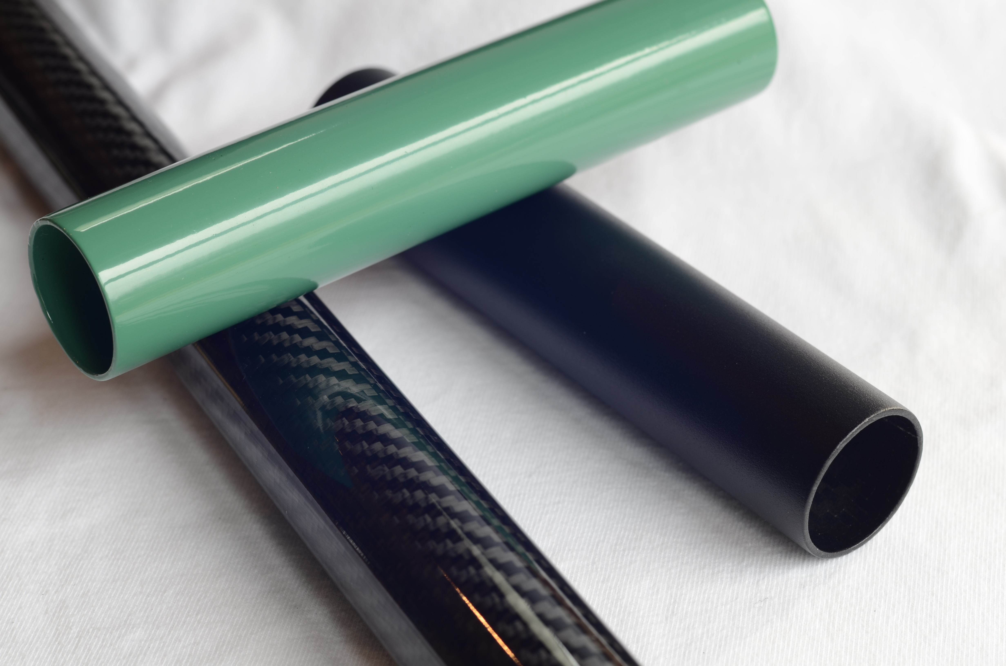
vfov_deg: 18.1
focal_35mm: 75
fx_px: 2091
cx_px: 503
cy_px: 333
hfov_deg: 27.0
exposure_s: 1/13
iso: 100
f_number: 8
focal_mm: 50
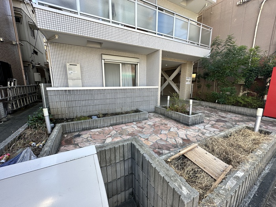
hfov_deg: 102.1
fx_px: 112
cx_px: 138
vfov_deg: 85.7
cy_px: 104
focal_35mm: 14
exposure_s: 1/174
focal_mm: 2.22
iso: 40
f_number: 2.2
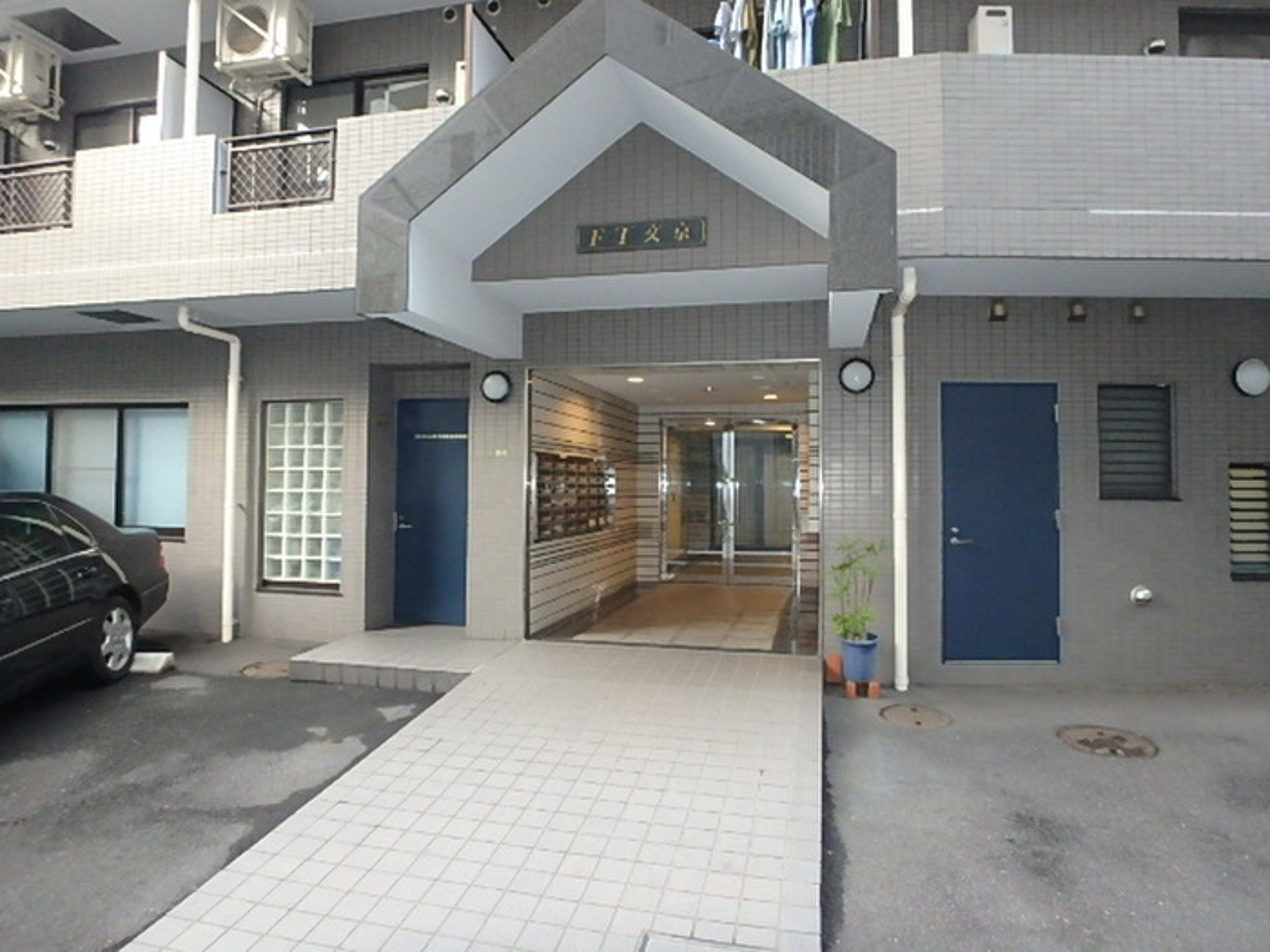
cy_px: 476
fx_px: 770
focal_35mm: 21
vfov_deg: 63.4
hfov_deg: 79.0
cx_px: 635
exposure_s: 1/60
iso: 800
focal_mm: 3.7
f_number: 3.5
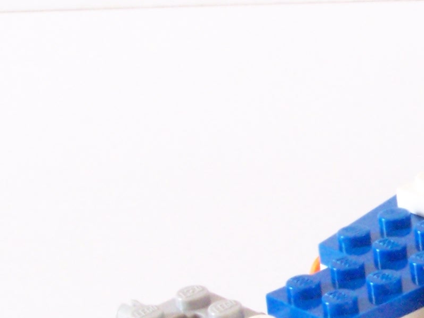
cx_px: 575
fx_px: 2021
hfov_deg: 11.6
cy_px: 157
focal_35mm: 165
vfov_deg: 9.0
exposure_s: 1/8
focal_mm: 8.5
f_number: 8
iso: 400
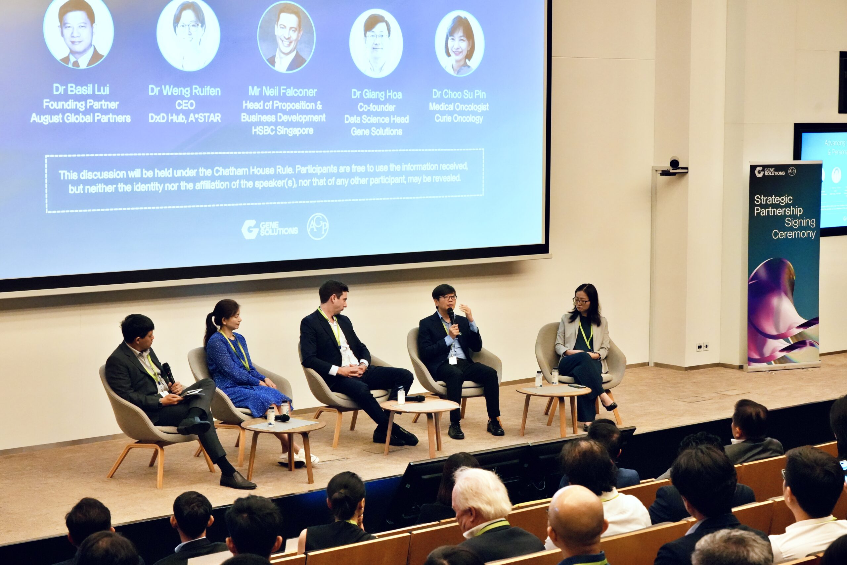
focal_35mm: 70
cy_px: 282
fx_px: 1647
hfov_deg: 28.8
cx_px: 424
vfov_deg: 19.5
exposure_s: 1/80
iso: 10000
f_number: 9
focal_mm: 70
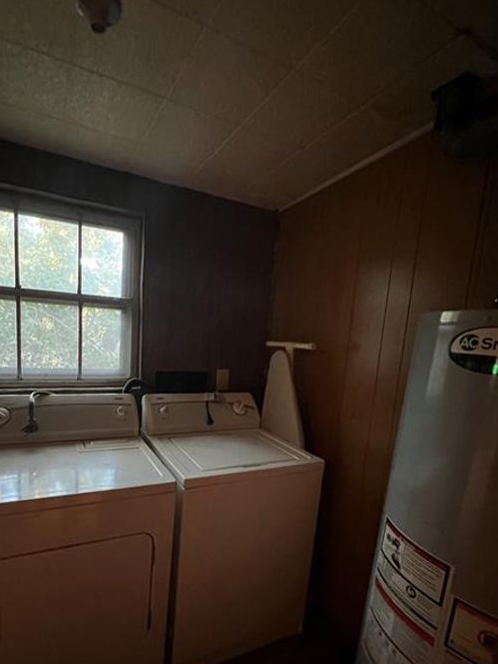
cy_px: 384
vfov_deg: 90.3
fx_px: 326
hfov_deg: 73.7
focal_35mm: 17
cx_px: 194
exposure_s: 1/30
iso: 1250
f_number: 1.8
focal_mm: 1.57
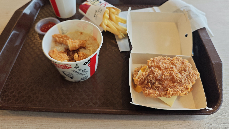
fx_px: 158
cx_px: 112
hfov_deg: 71.9
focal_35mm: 26
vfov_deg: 43.6
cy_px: 40
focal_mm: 6.55
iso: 50
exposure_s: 1/138
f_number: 1.6
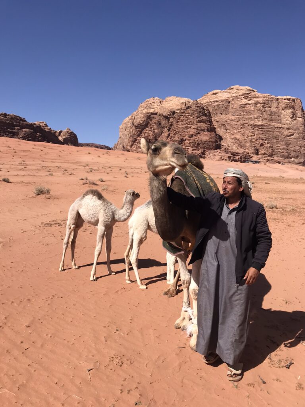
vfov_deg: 63.4
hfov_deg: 49.7
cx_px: 152
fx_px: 329
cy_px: 204
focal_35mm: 28
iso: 20
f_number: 1.8
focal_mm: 3.99
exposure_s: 1/2817
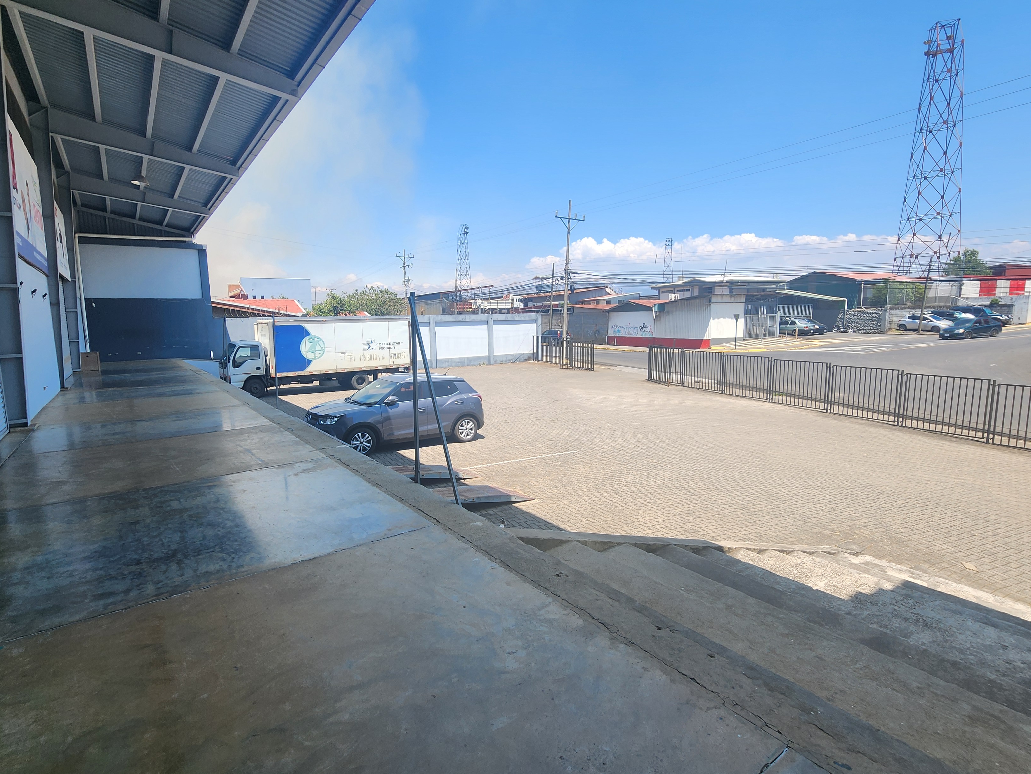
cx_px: 470
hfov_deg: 94.3
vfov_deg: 78.1
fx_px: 477
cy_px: 385
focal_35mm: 16
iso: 50
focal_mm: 2.2
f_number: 2.2
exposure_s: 1/1000
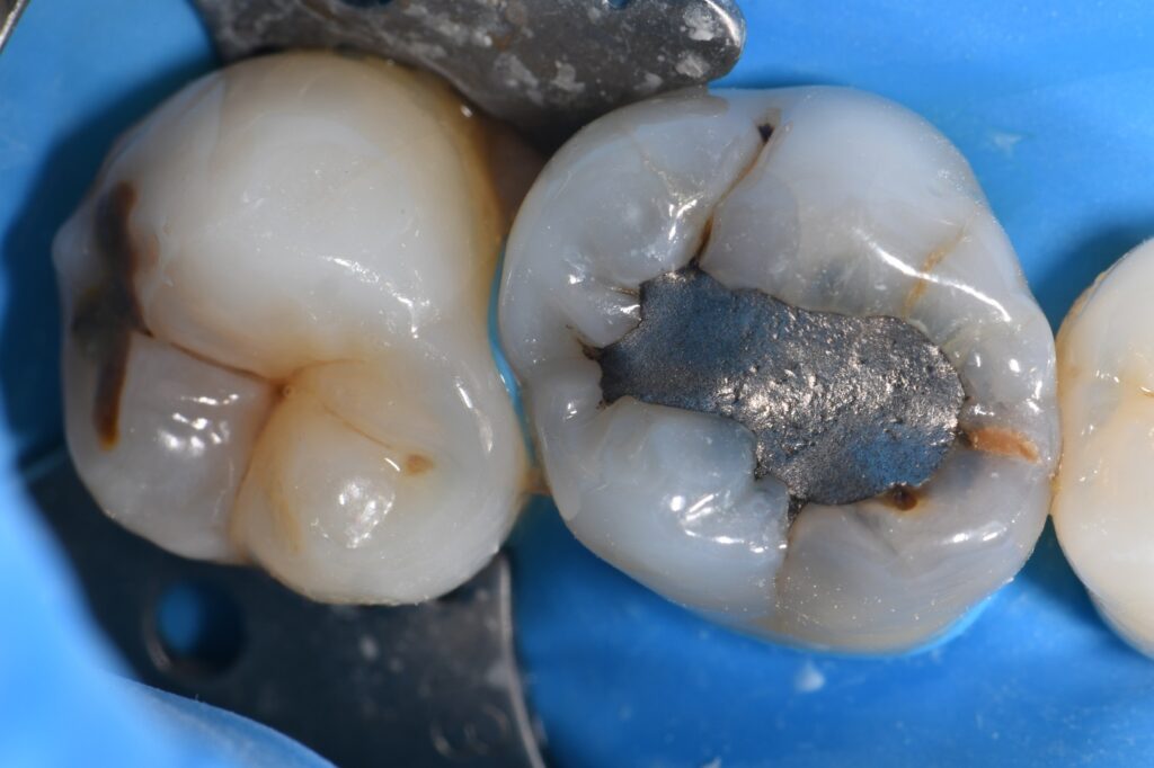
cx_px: 577
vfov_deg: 8.7
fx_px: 5031
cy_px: 384
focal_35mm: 157
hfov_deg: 13.1
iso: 200
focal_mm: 105
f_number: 32
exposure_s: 1/160
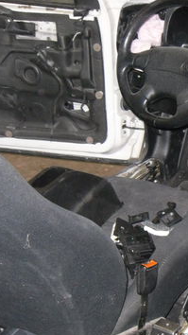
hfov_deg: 16.4
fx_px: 612
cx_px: 254
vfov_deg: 30.3
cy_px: 226
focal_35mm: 69
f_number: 3.5
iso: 400
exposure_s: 1/45
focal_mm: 6.3
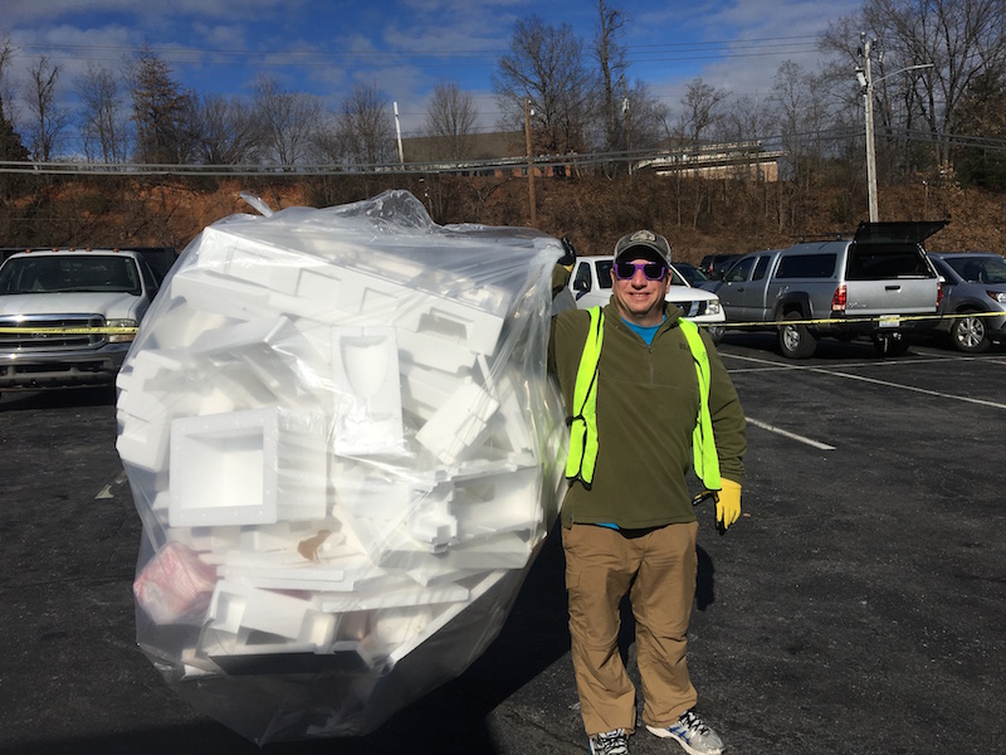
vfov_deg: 48.2
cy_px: 378
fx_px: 843
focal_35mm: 29
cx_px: 503
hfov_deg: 61.7
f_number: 2.2
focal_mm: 4.15
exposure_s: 1/5128
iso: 25
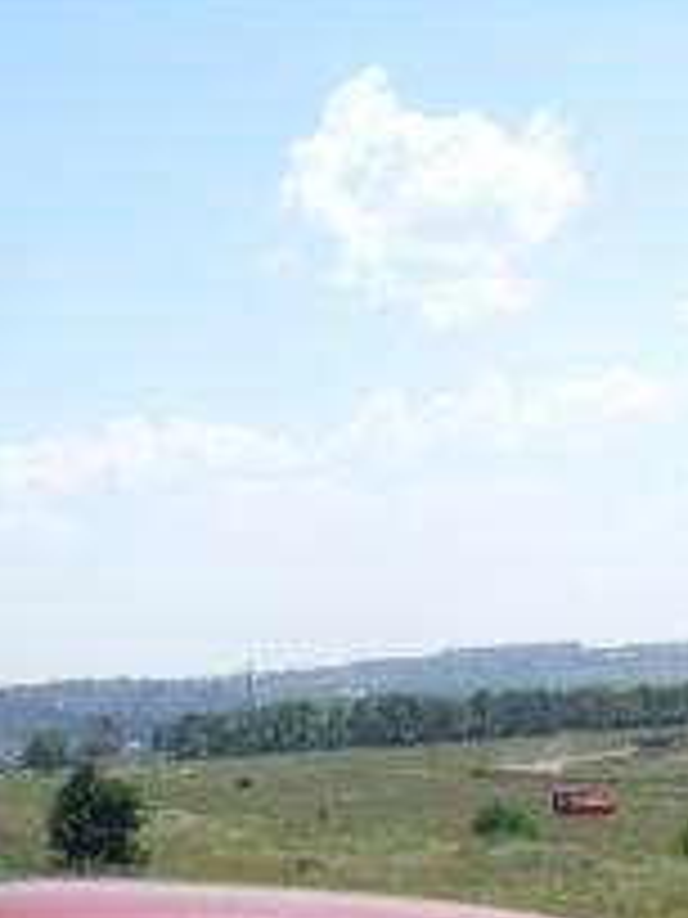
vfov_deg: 24.9
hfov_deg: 18.8
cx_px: 63
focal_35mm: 77
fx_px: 2041
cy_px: 747
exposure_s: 1/350
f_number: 7.1
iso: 80
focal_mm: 5.8
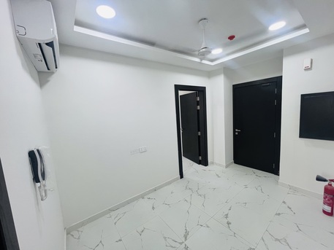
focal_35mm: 13
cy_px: 125
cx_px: 167
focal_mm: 1.57
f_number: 1.8
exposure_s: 1/100
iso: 125
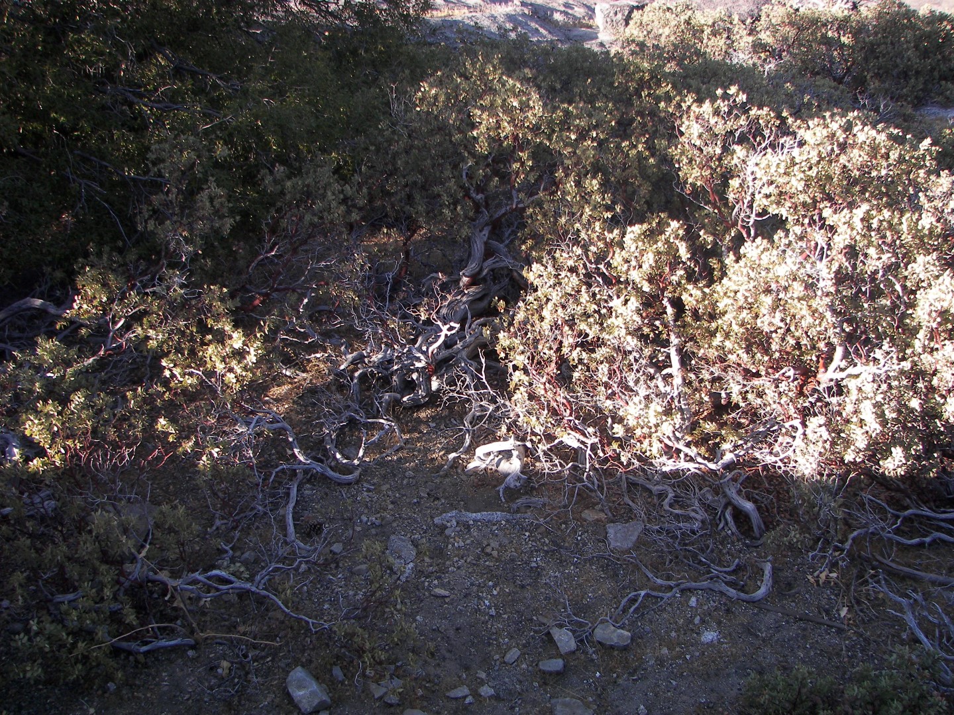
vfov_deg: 39.7
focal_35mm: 36
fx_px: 992
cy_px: 358
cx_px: 477
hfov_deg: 51.4
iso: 64
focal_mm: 6
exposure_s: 1/250
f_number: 2.8
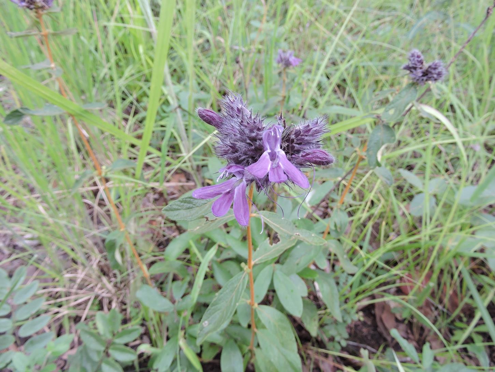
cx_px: 248
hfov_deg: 71.6
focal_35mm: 24
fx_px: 343
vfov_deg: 56.8
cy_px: 186
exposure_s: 1/30
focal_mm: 4.3
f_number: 3.3
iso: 180
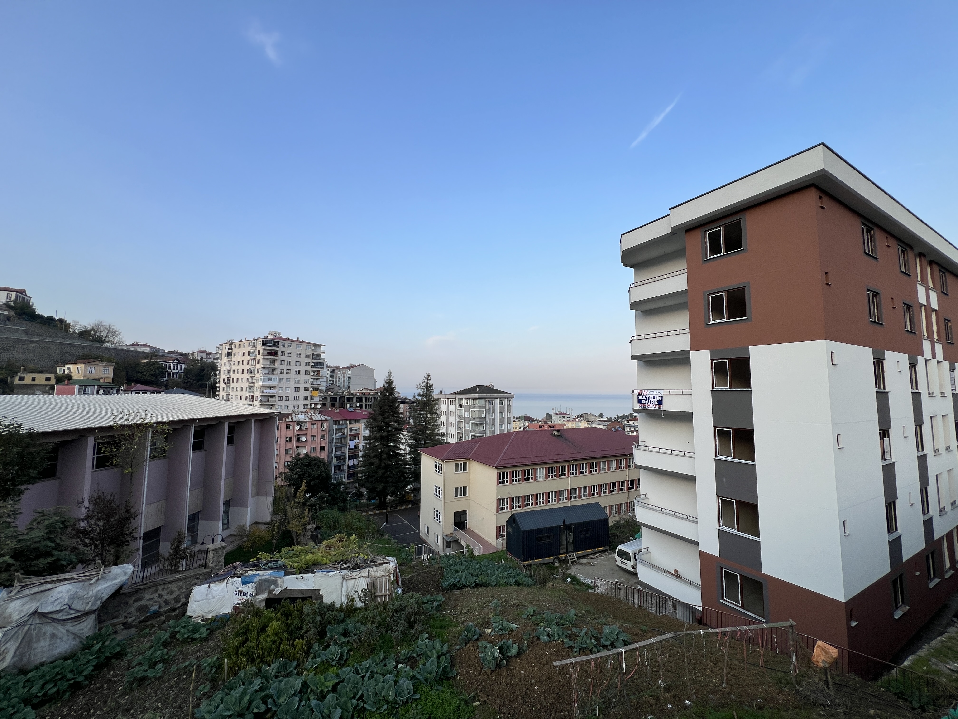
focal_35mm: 13
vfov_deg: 89.9
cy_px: 360
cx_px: 479
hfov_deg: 106.2
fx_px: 360
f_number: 1.8
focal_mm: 1.57
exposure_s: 1/758
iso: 32
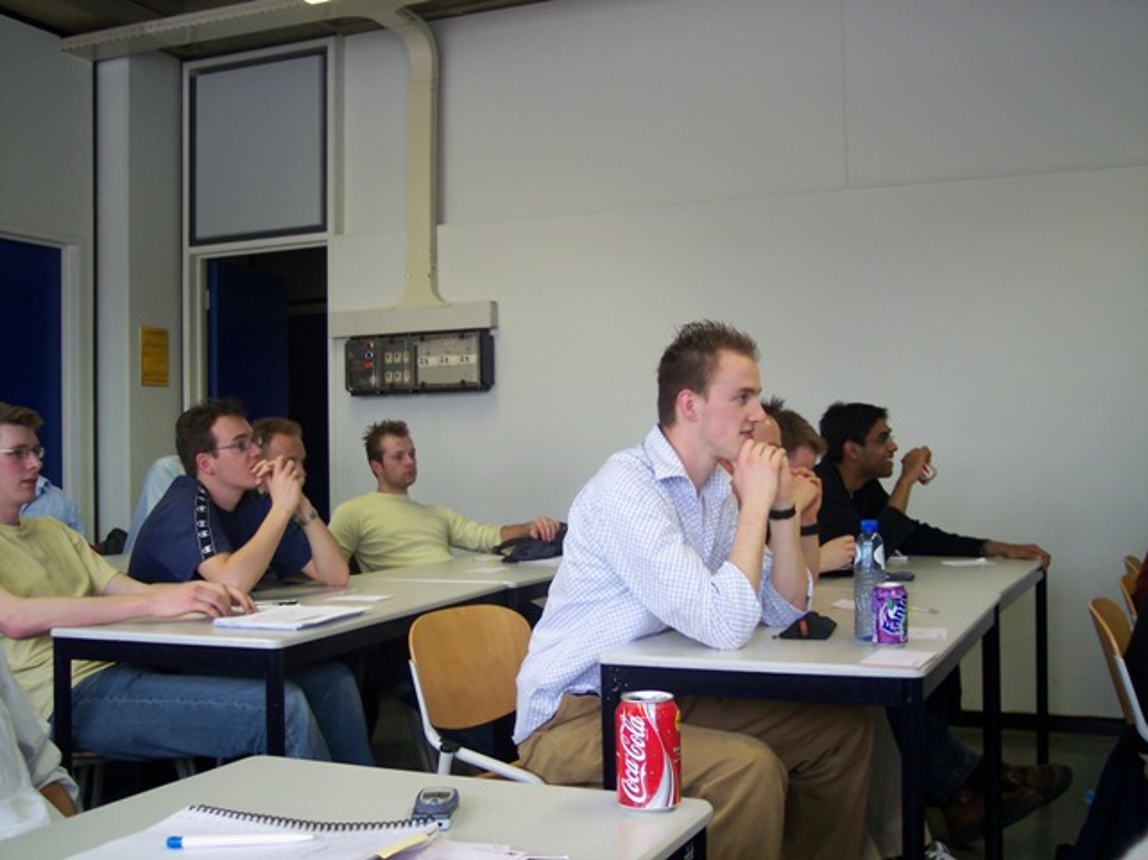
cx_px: 574
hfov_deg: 49.0
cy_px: 430
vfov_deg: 37.7
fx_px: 1260
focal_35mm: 38
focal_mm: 8
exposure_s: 1/60
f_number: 2.8
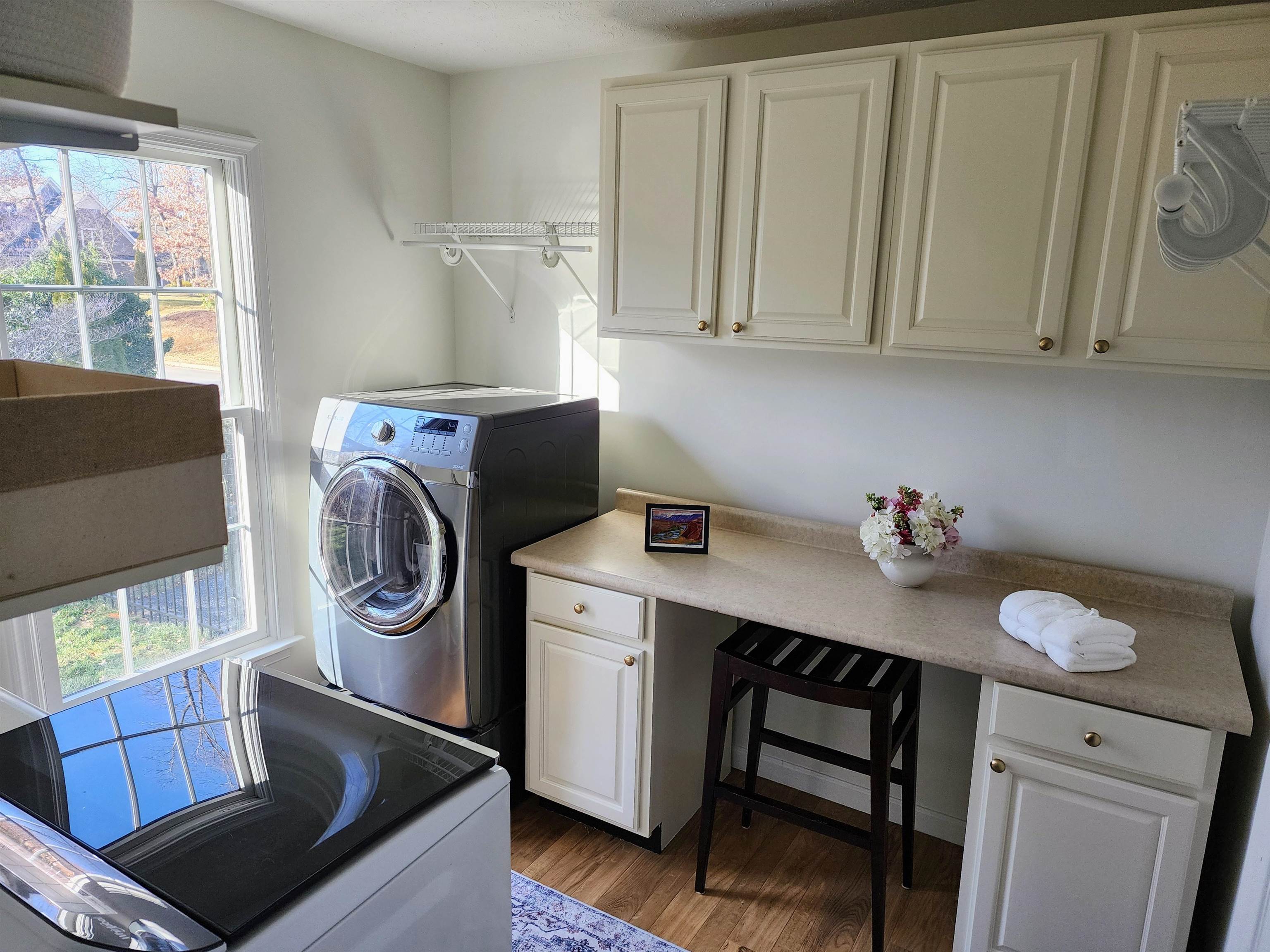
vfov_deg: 58.9
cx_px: 635
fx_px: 844
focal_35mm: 23
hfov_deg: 73.9
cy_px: 476
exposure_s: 1/180
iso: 160
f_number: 1.8
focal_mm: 6.4
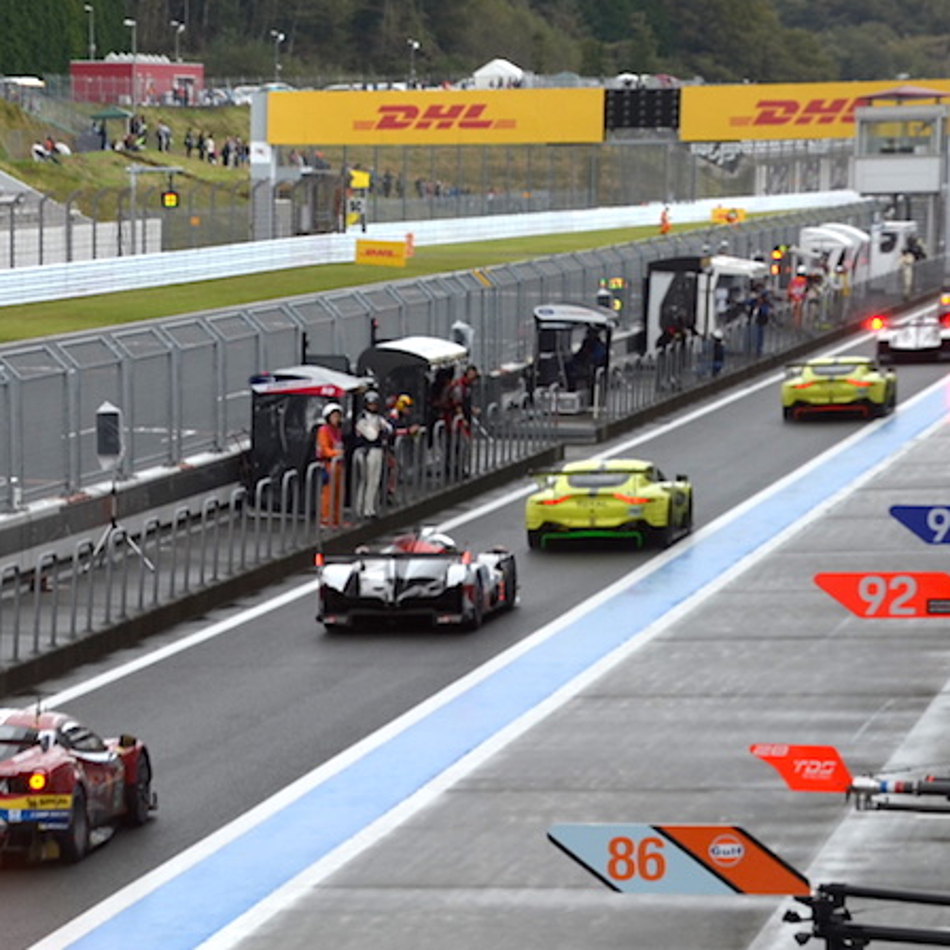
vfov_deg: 15.0
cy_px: 476
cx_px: 526
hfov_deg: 15.0
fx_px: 3602
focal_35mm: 116
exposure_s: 1/200
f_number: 7.1
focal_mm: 60
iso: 200
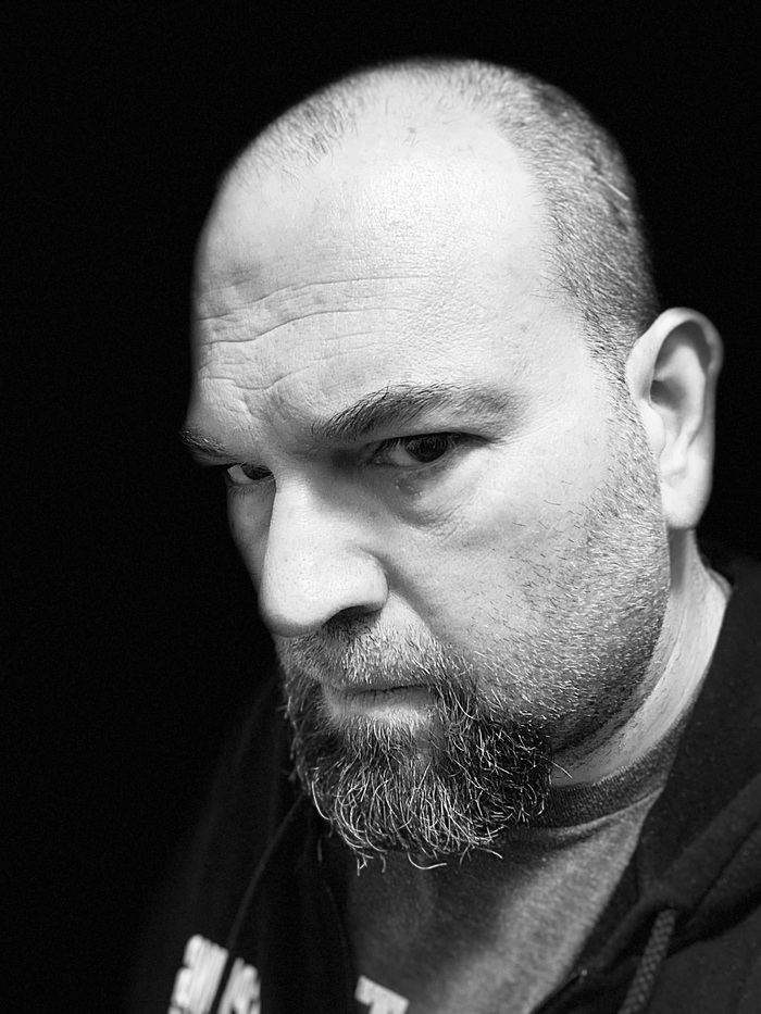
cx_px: 380
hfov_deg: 46.8
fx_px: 879
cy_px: 507
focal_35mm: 30
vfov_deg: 60.0
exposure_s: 1/60
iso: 320
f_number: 2.2
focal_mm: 2.71
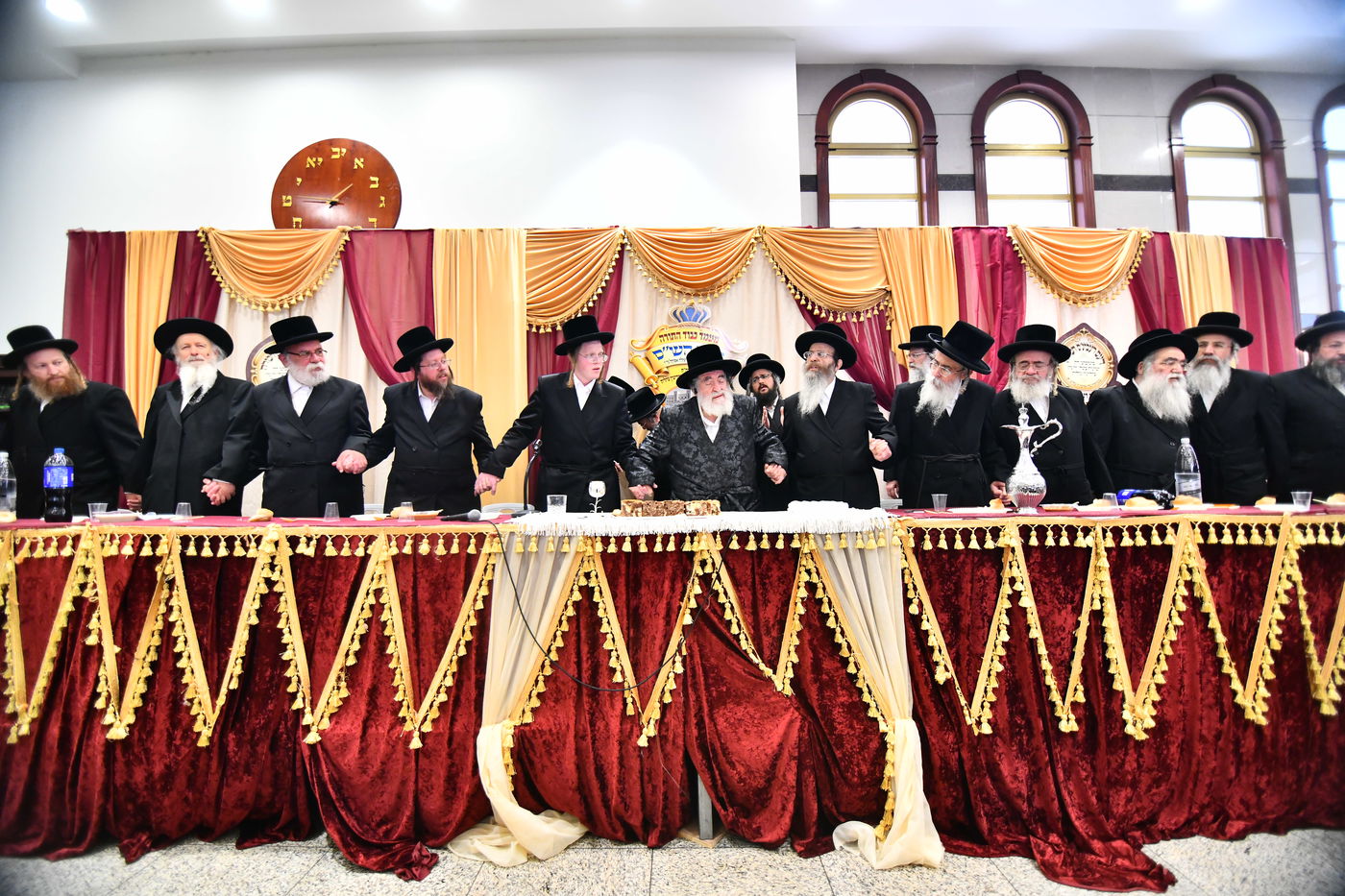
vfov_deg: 81.2
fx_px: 523
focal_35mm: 14
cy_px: 448
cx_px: 672
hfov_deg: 104.3
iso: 2000
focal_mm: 14
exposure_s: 1/200
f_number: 6.3
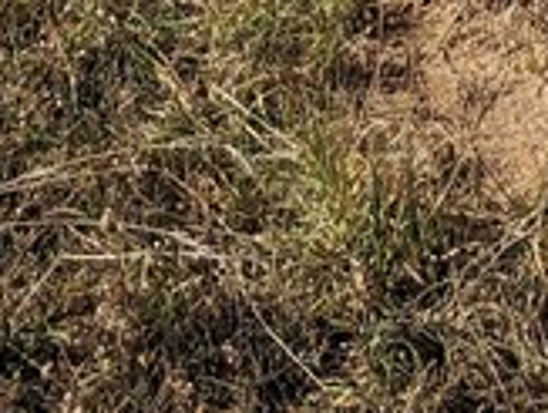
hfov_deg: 19.6
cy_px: -776
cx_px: 351
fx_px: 1587
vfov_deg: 10.8
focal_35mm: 100
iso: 47
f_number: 2.2
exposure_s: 1/2513
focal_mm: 2.35
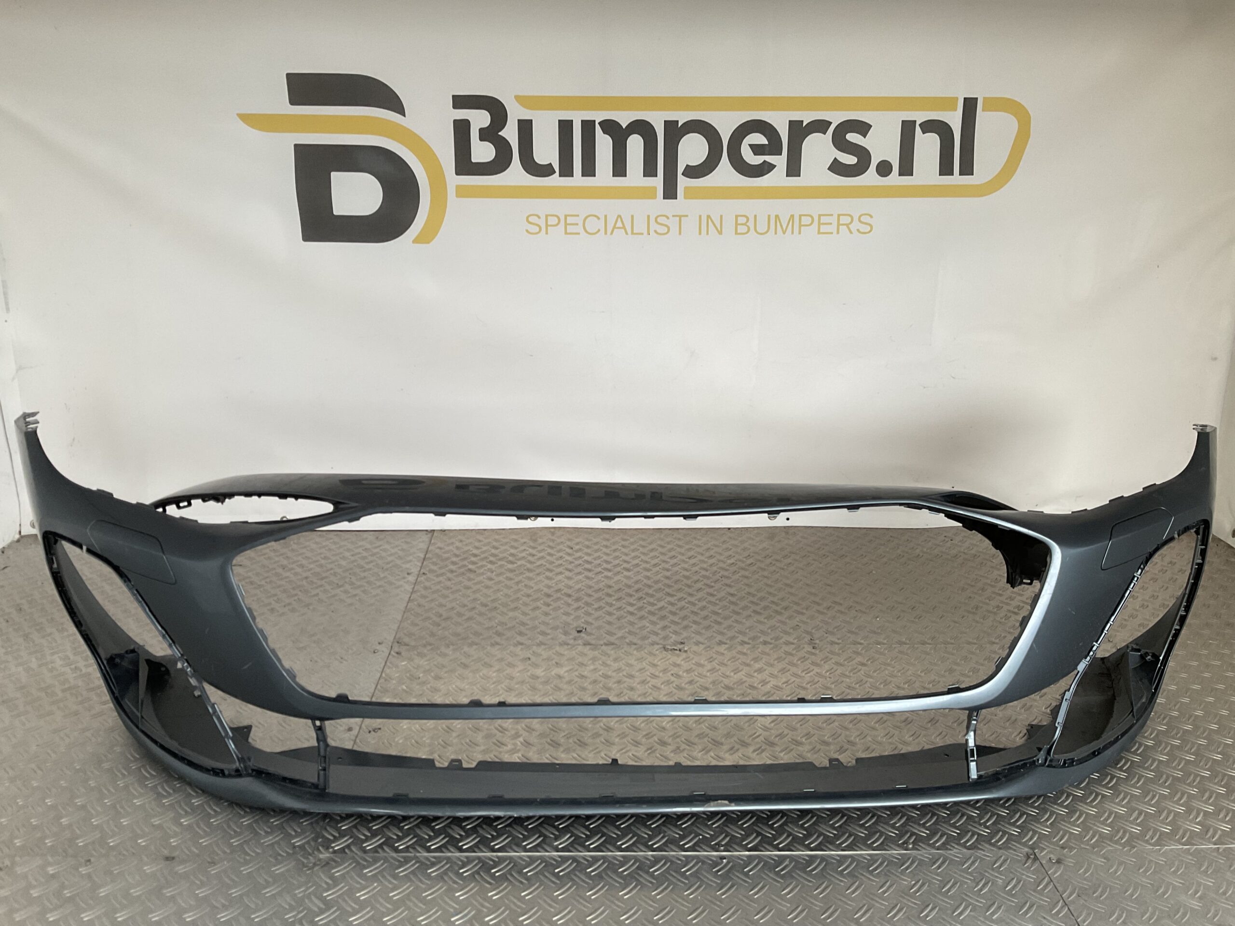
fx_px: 1035
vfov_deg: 48.2
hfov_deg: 61.7
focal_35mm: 29
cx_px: 618
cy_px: 463
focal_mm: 3
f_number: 1.8
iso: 64
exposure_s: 1/120
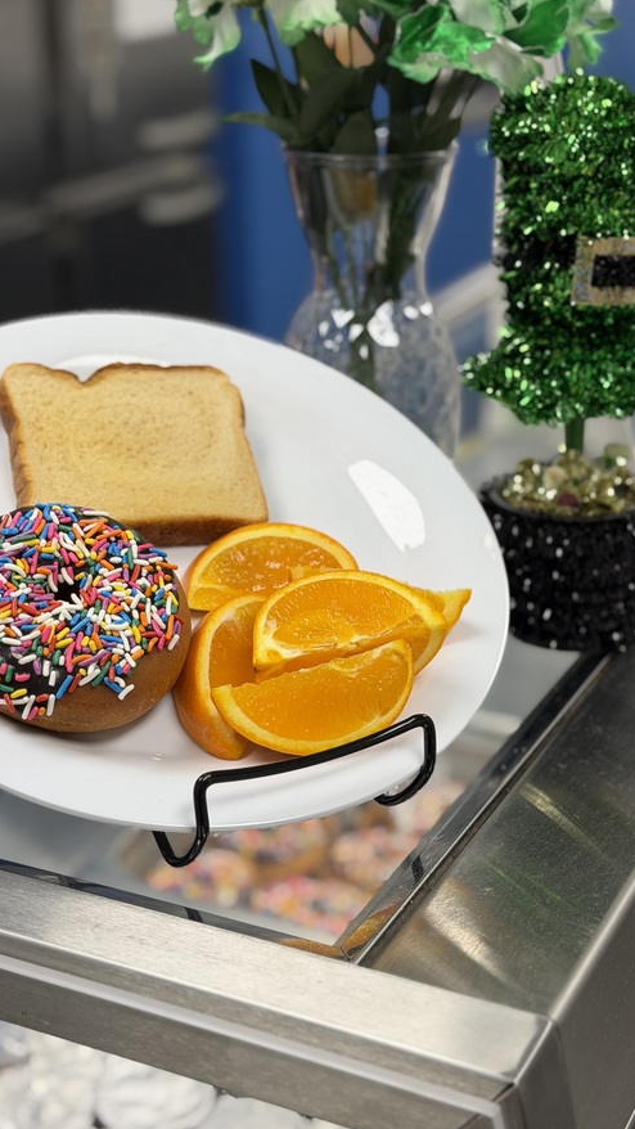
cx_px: 300
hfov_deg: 19.7
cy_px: 495
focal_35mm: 61
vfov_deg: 34.3
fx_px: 1826
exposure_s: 1/120
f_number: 1.78
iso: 80
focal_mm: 6.76
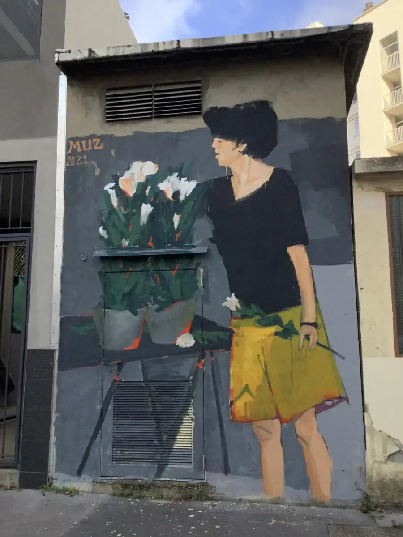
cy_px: 268
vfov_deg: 58.4
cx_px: 202
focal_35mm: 31
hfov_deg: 45.4
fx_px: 481
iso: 25
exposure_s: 1/1018
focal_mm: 3.3
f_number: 2.4
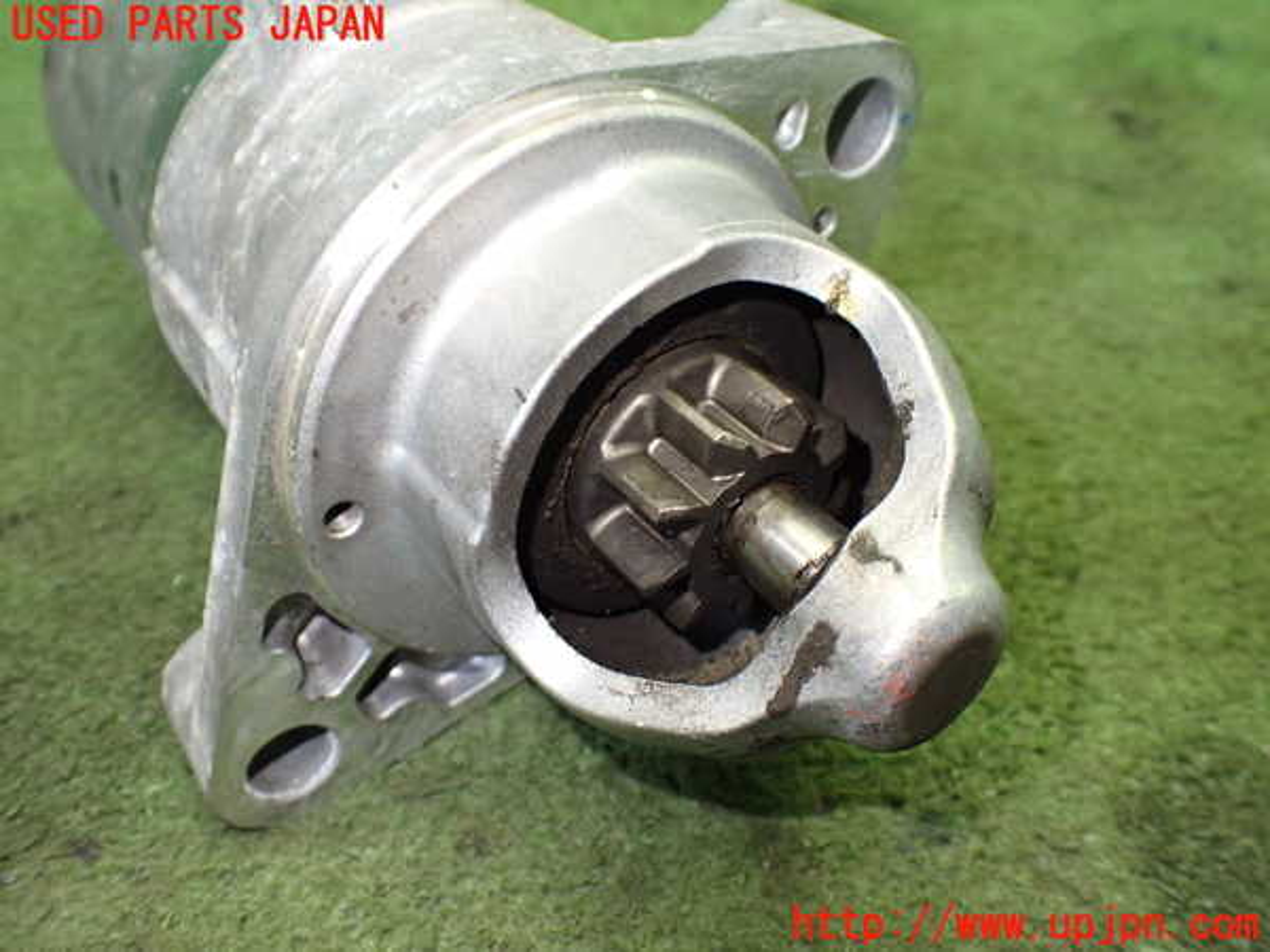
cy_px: 476
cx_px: 635
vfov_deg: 46.8
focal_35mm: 30
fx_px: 1101
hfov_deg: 60.0
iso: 800
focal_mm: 5.4
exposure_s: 1/125
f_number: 2.3
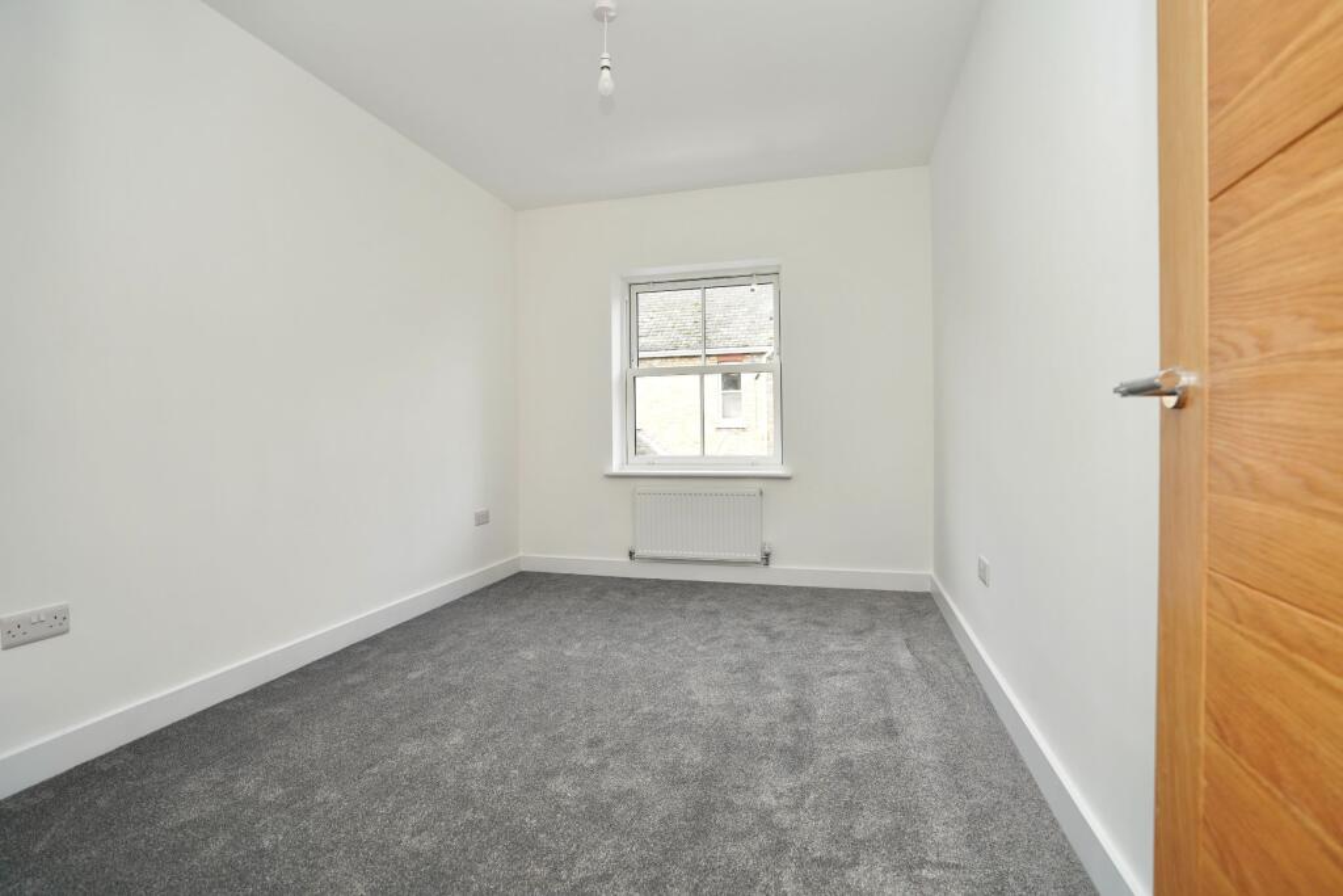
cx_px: 672
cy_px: 448
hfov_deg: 96.7
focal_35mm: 16
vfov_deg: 73.8
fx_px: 597
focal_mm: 16
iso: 1000
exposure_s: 1/160
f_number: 4
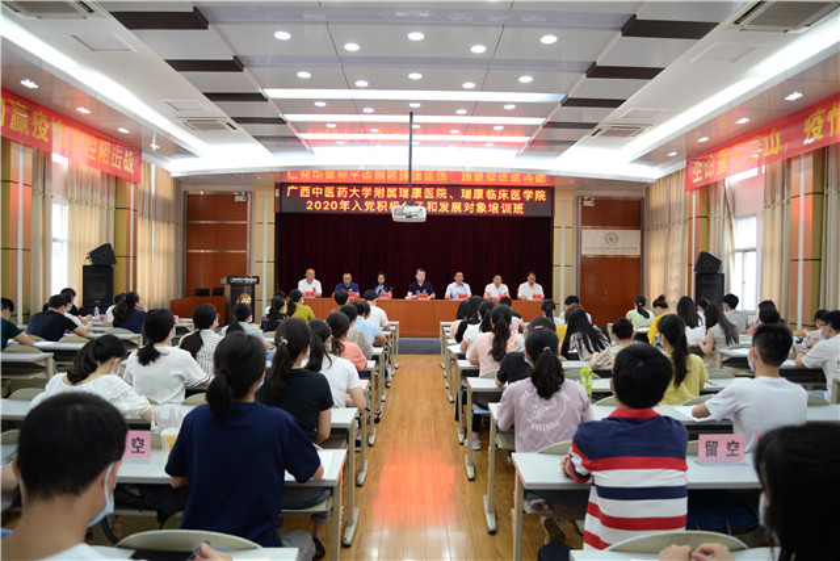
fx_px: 560
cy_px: 280
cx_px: 420
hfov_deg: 73.7
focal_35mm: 24
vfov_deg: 53.2
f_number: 3.5
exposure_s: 1/25
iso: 320
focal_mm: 24
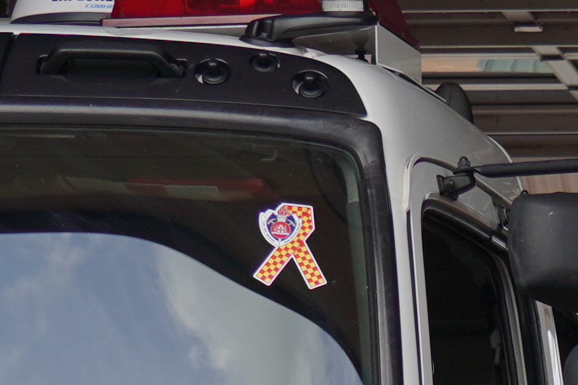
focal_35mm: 223
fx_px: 3580
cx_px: 1214
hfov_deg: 8.7
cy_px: 1049
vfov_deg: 5.8
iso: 100
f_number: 4
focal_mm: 24
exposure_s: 1/160
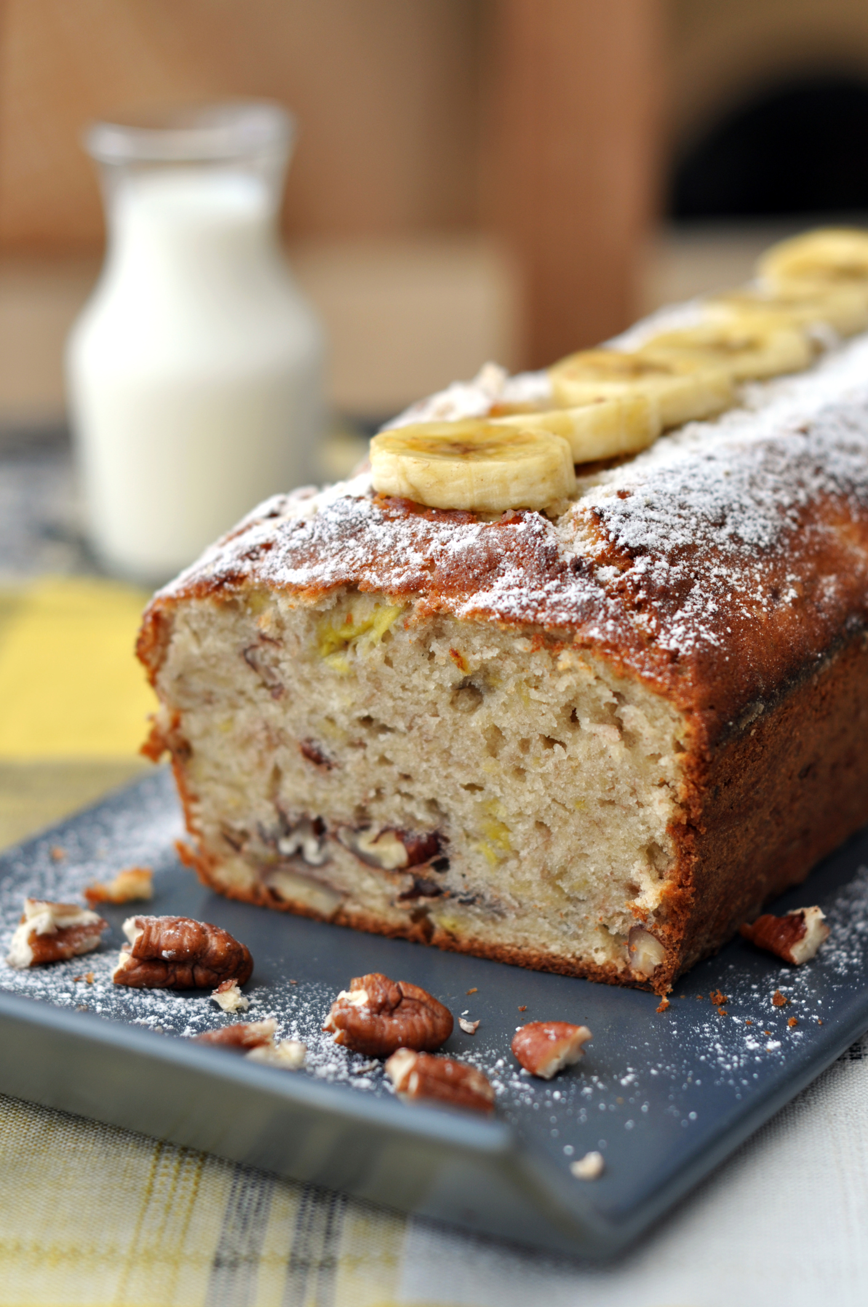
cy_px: 654
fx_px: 2720
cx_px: 434
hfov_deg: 18.1
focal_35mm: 75
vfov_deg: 27.0
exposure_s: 1/200
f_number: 3.2
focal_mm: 50
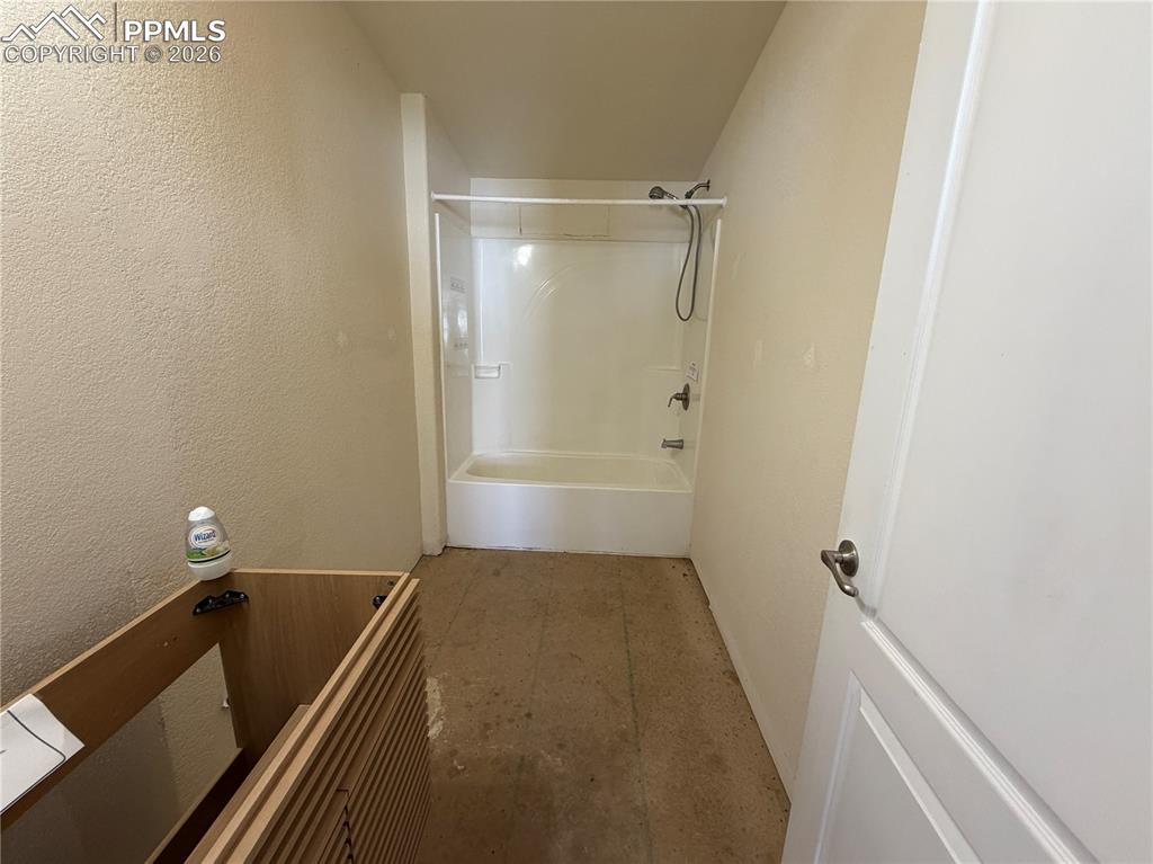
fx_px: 466
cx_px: 576
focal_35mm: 14
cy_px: 432
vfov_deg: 85.6
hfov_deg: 102.1
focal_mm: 2.22
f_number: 2.2
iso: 250
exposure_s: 1/120
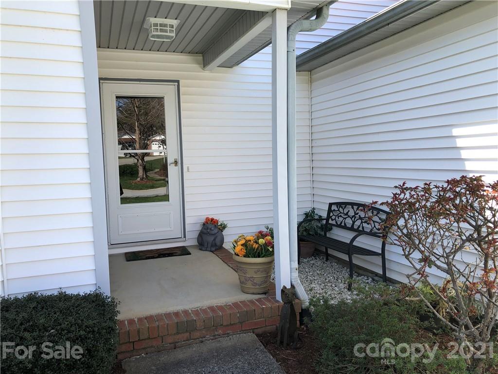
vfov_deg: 49.7
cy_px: 187
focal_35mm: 28
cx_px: 249
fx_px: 403
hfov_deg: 63.4
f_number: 1.8
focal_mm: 3.99
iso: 20
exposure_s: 1/445
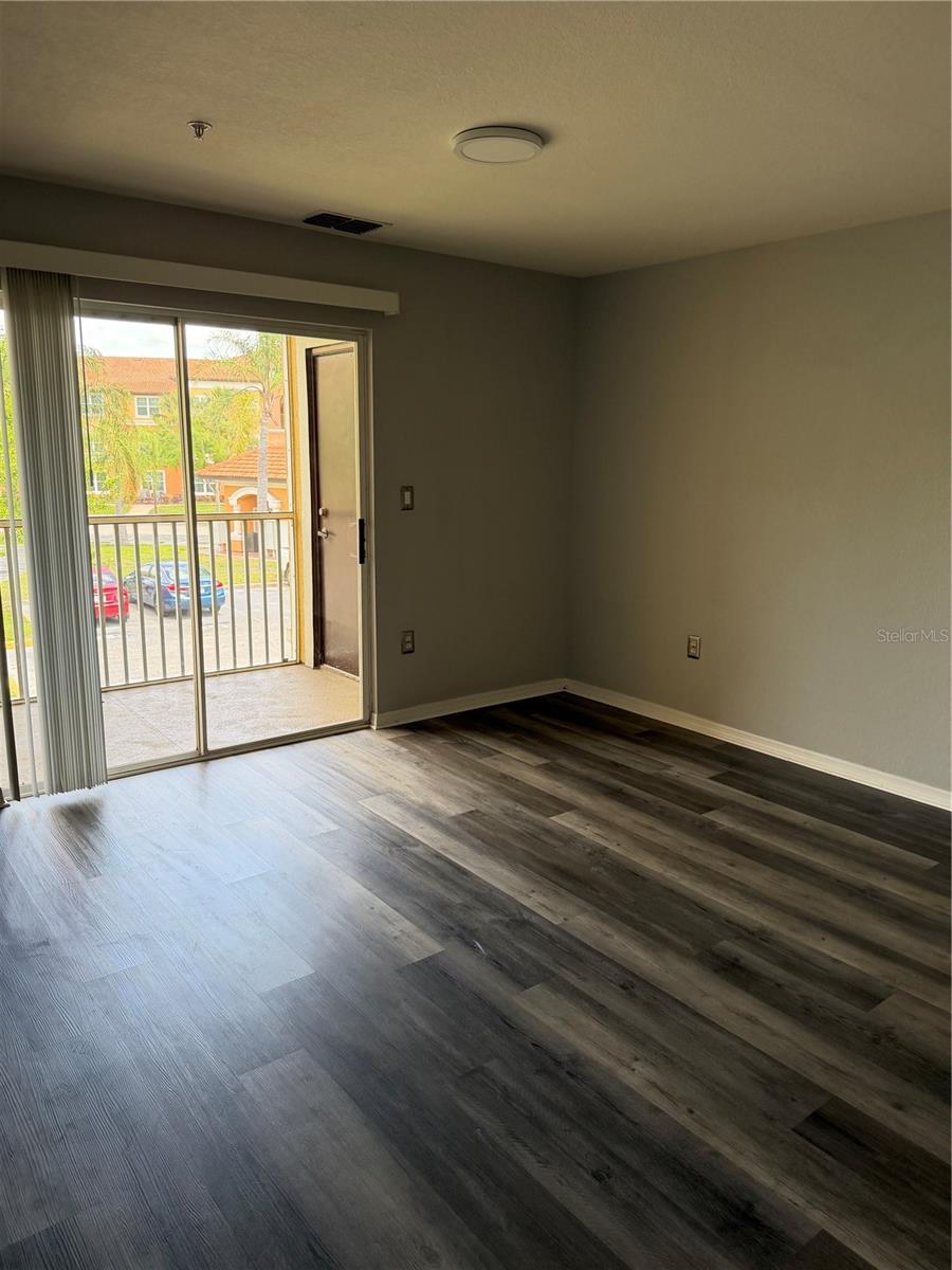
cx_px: 476
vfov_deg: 71.6
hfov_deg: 56.8
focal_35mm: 24
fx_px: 880
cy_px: 635
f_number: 1.78
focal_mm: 6.76
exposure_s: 1/170
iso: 160
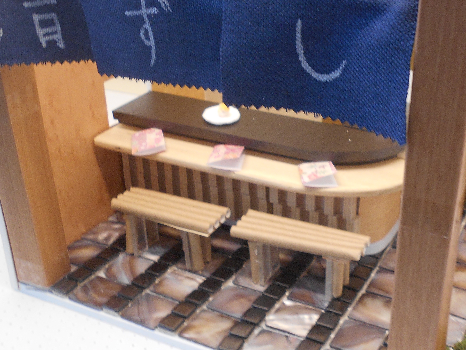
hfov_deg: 40.0
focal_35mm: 47
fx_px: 633
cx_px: 307
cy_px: 163
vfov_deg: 30.9
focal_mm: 4.6
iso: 140
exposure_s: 1/30
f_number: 3.2
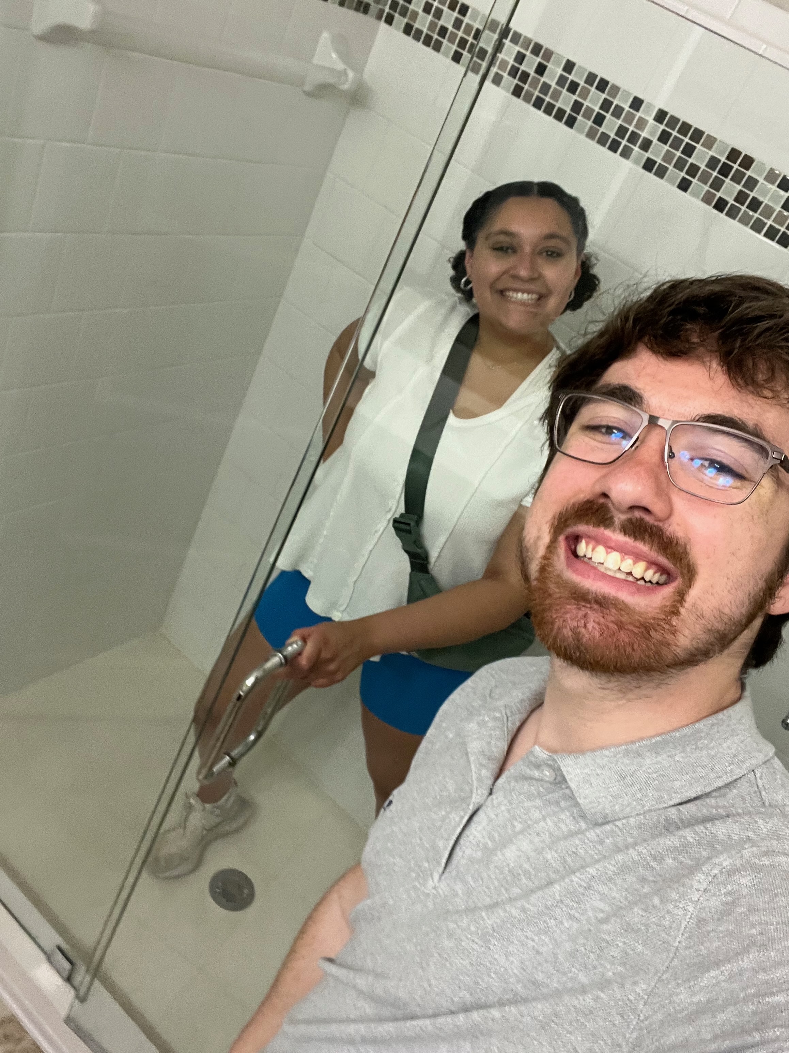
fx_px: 912
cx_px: 394
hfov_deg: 46.8
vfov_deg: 60.0
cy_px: 526
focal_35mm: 30
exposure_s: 1/60
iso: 250
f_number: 2.2
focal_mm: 2.71
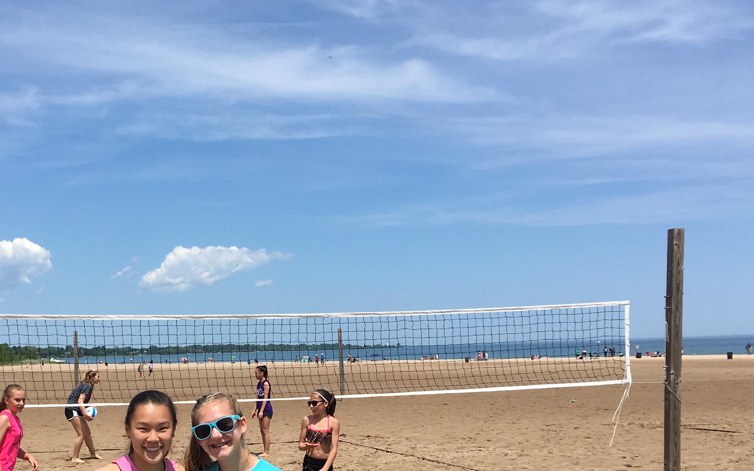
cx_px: 219
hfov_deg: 36.9
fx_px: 1110
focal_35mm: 54
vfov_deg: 23.4
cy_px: 424
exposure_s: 1/2198
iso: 25
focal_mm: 4.15
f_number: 2.2
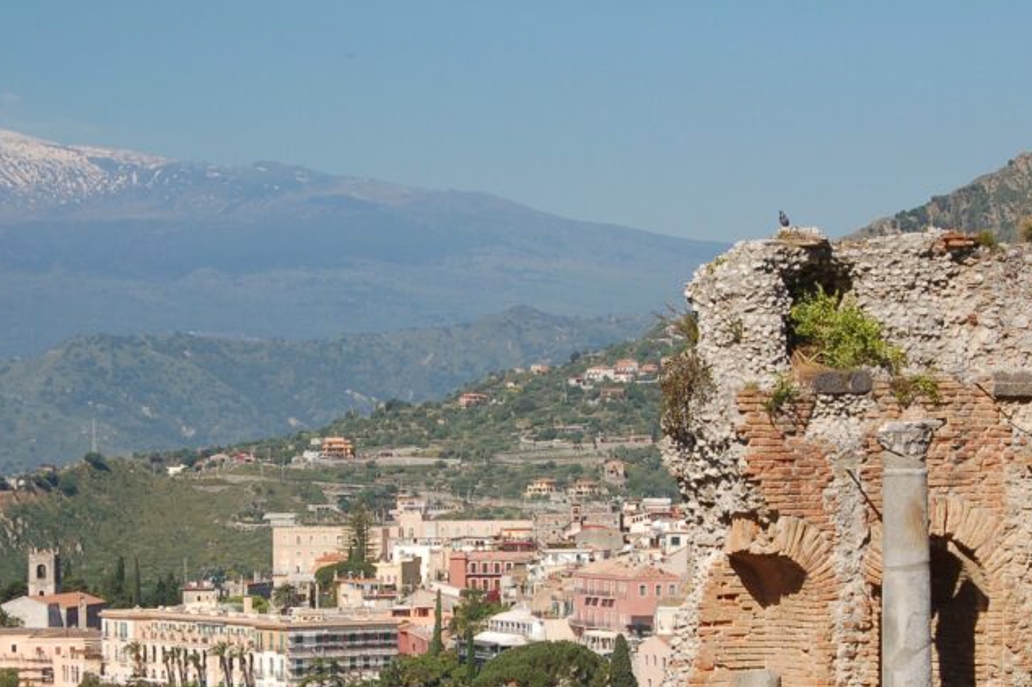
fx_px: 3610
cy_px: 504
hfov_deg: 16.3
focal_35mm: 126
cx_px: 400
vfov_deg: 10.8
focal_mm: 52
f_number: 9
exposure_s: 1/160
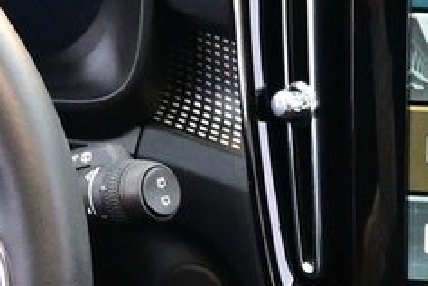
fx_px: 1950
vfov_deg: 8.0
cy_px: 594
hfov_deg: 12.3
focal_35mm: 164
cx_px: 497
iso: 4500
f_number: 3.5
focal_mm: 16
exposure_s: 1/25
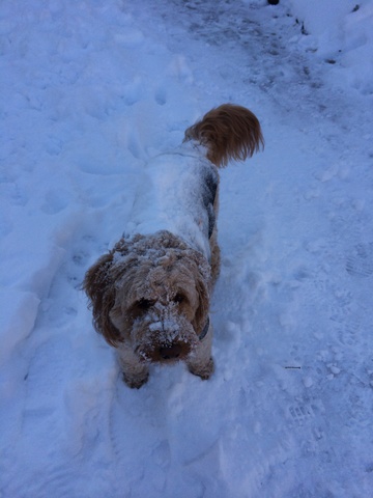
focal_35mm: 30
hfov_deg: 46.8
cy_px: 249
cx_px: 186
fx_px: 431
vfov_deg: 60.0
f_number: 2.2
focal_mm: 4.12
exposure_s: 1/662
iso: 32
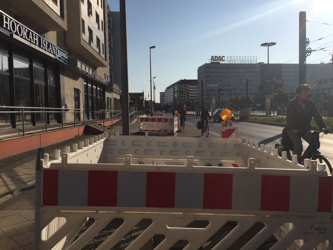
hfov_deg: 61.7
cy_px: 125
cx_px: 166
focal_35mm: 29
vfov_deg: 48.2
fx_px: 279
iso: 32
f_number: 2.2
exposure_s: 1/4405
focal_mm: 4.15
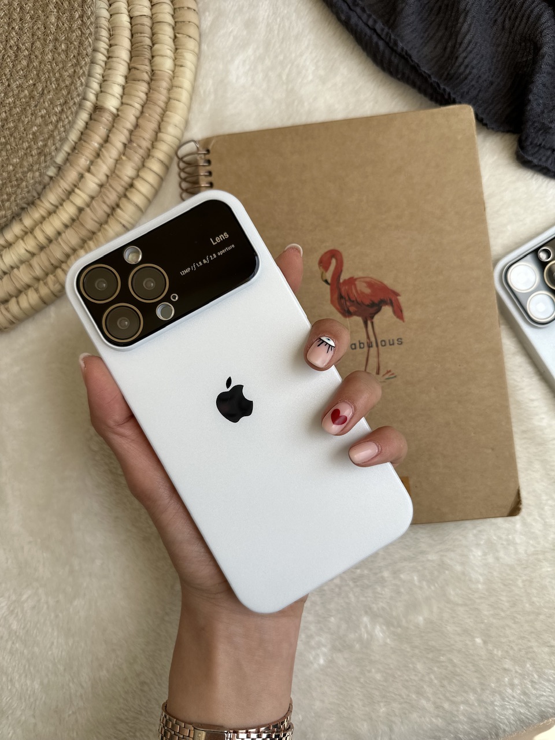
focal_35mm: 24
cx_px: 278
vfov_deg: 71.6
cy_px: 370
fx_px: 513
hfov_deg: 56.8
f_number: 1.78
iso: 80
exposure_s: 1/1272
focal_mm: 6.86
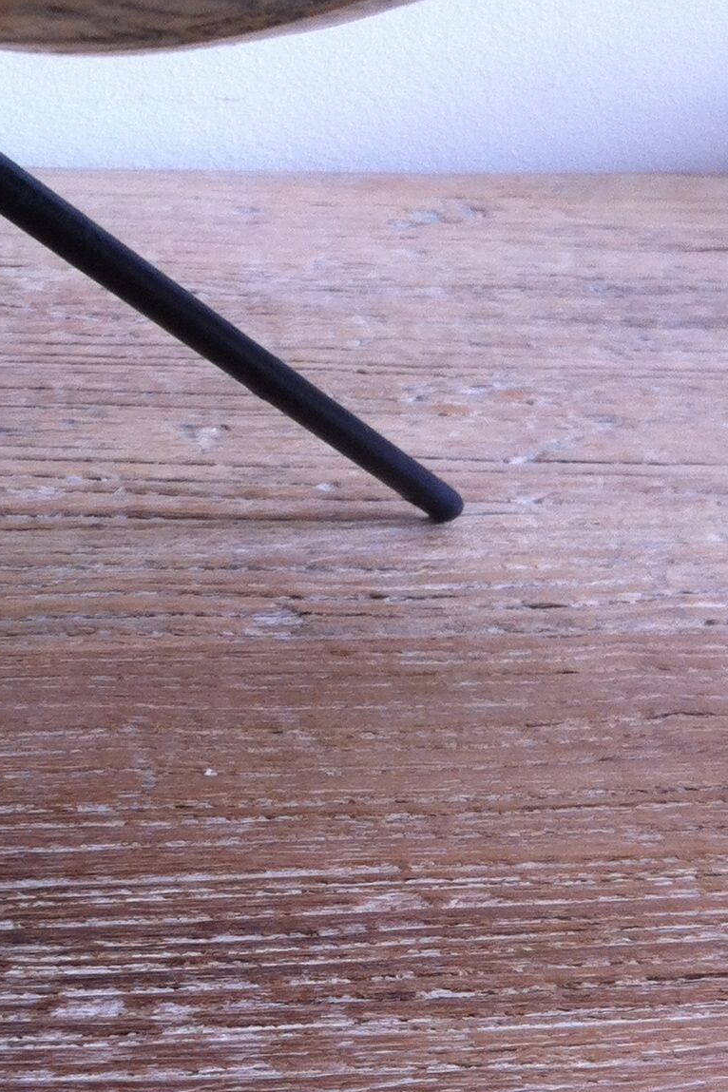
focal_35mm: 82
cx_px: -17
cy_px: 600
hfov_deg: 16.3
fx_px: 2487
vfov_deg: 24.8
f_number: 2.8
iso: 80
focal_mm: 3.85
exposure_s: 1/15
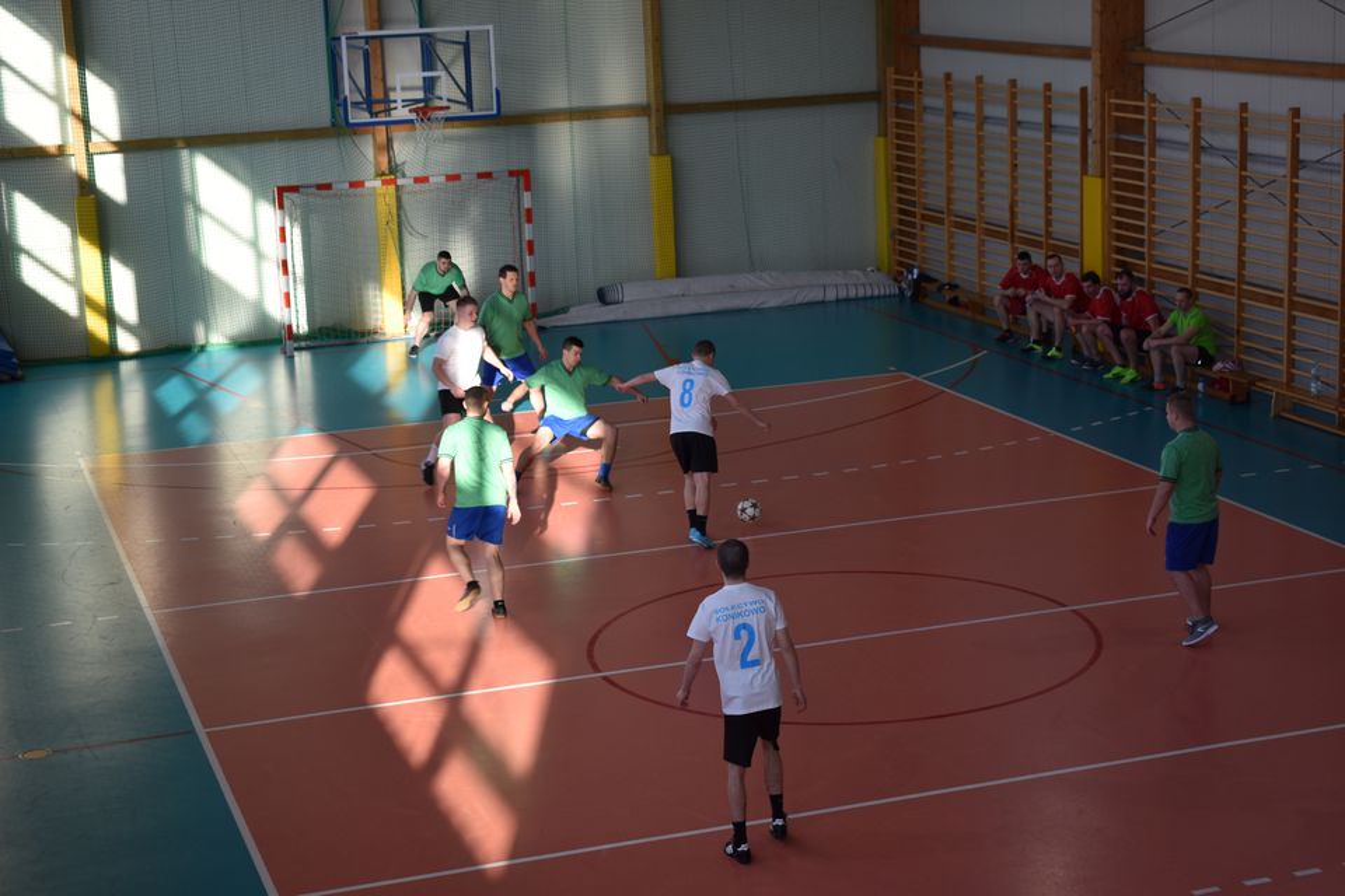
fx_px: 2241
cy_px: 448
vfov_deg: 22.6
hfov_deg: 33.4
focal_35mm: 60
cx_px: 672
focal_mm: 40
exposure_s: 1/200
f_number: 5
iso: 250
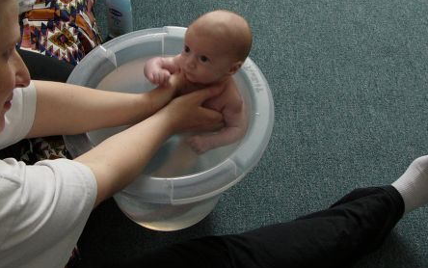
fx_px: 642
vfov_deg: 23.3
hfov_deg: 36.9
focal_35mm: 55
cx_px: 213
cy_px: 58
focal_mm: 6
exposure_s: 1/4
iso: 100
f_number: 2.8
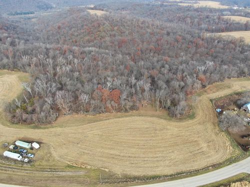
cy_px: 94
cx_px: 125
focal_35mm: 24
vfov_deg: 56.8
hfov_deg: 71.6
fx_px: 173
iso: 100
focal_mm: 4.39
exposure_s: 1/320
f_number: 2.8
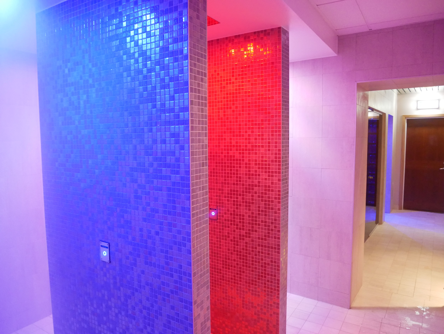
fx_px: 308
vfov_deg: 56.9
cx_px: 222
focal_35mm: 24
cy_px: 167
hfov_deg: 71.6
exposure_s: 1/20
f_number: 3.5
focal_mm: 12
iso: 3200
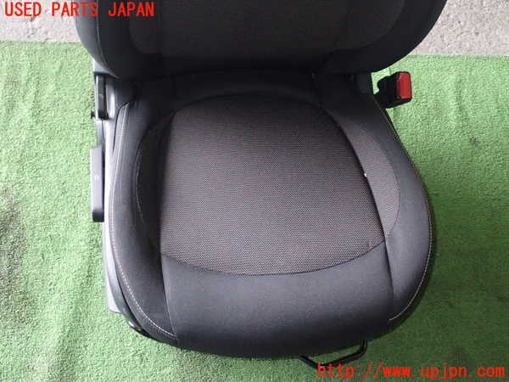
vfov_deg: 30.9
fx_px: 691
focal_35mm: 47
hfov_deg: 40.4
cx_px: 254
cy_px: 191
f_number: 3.1
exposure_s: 1/50
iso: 640
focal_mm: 8.4
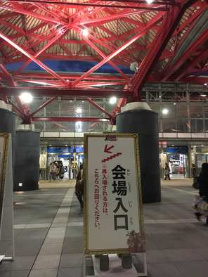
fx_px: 232
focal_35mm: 29
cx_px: 104
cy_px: 138
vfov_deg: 61.6
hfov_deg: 48.3
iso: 250
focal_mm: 4.15
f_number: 2.2
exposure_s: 1/15
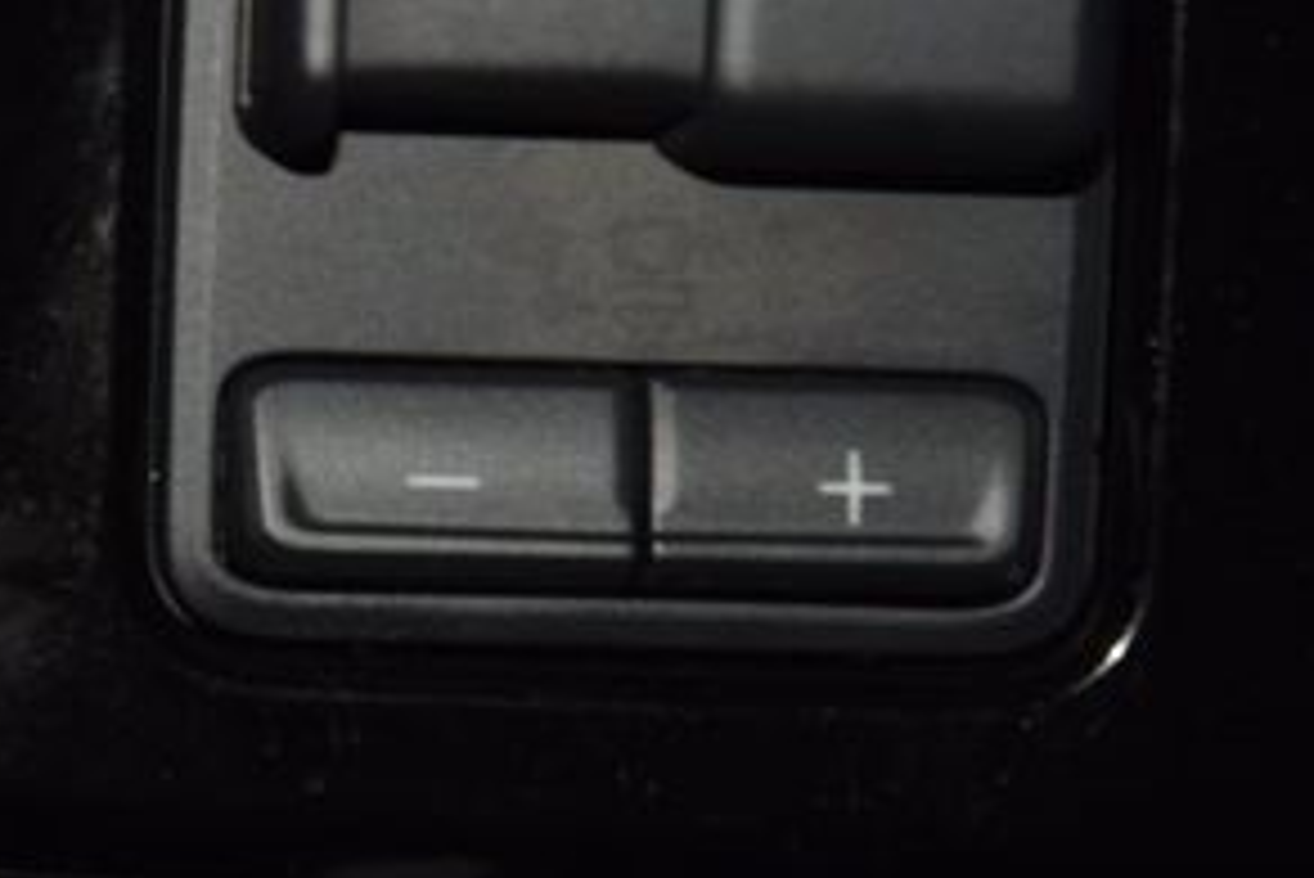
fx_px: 8399
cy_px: 227
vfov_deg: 6.0
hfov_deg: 8.9
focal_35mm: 230
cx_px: 0
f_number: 8
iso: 100
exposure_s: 1/125
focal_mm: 70
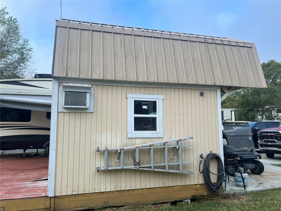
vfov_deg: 53.1
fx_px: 211
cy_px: 106
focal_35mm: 26
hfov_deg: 67.3
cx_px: 140
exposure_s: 1/924
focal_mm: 5.7
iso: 50
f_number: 1.5
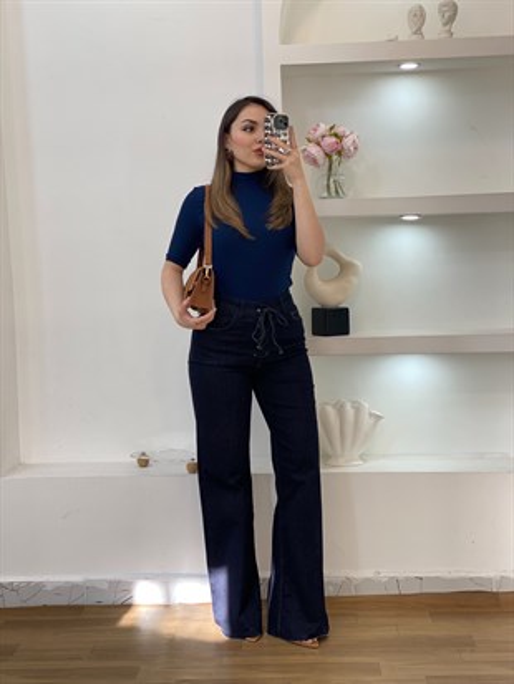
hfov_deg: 28.0
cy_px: 342
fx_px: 1029
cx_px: 257
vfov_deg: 36.8
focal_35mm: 52
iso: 50
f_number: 2
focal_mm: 6
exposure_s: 1/100
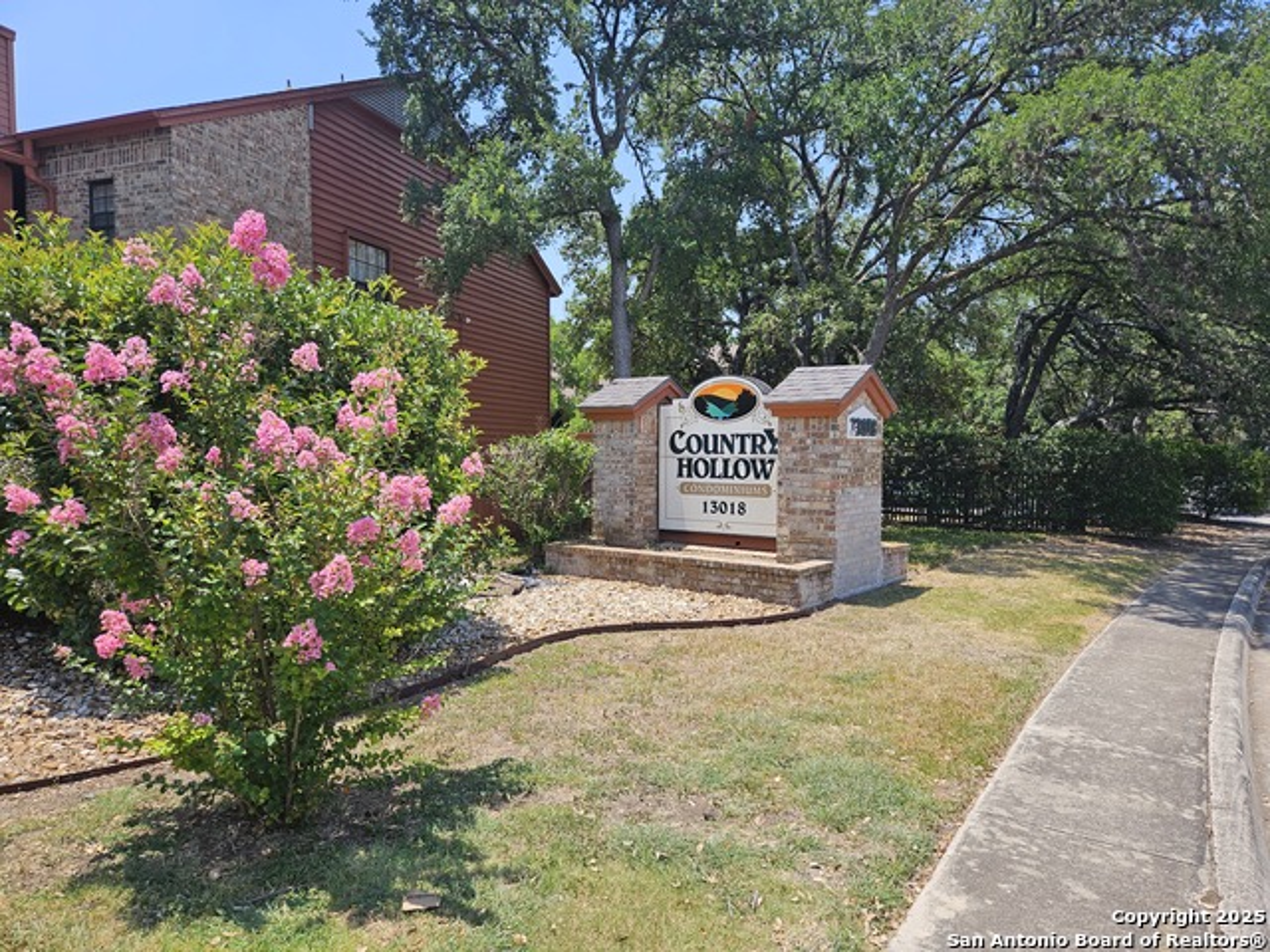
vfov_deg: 58.9
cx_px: 635
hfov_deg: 73.9
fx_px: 844
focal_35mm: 23
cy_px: 476
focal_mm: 5.4
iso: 25
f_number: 1.8
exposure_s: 1/1163
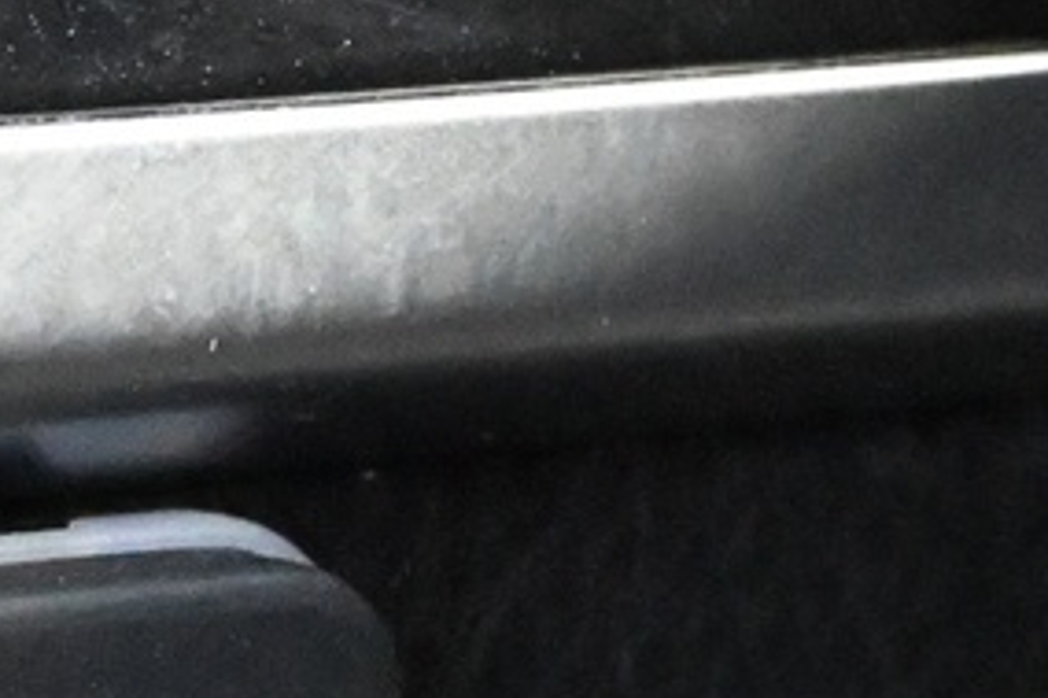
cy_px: 849
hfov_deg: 10.3
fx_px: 5727
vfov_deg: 6.9
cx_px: -59
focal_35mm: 197
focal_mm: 23
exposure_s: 1/40
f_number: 4.2
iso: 12800
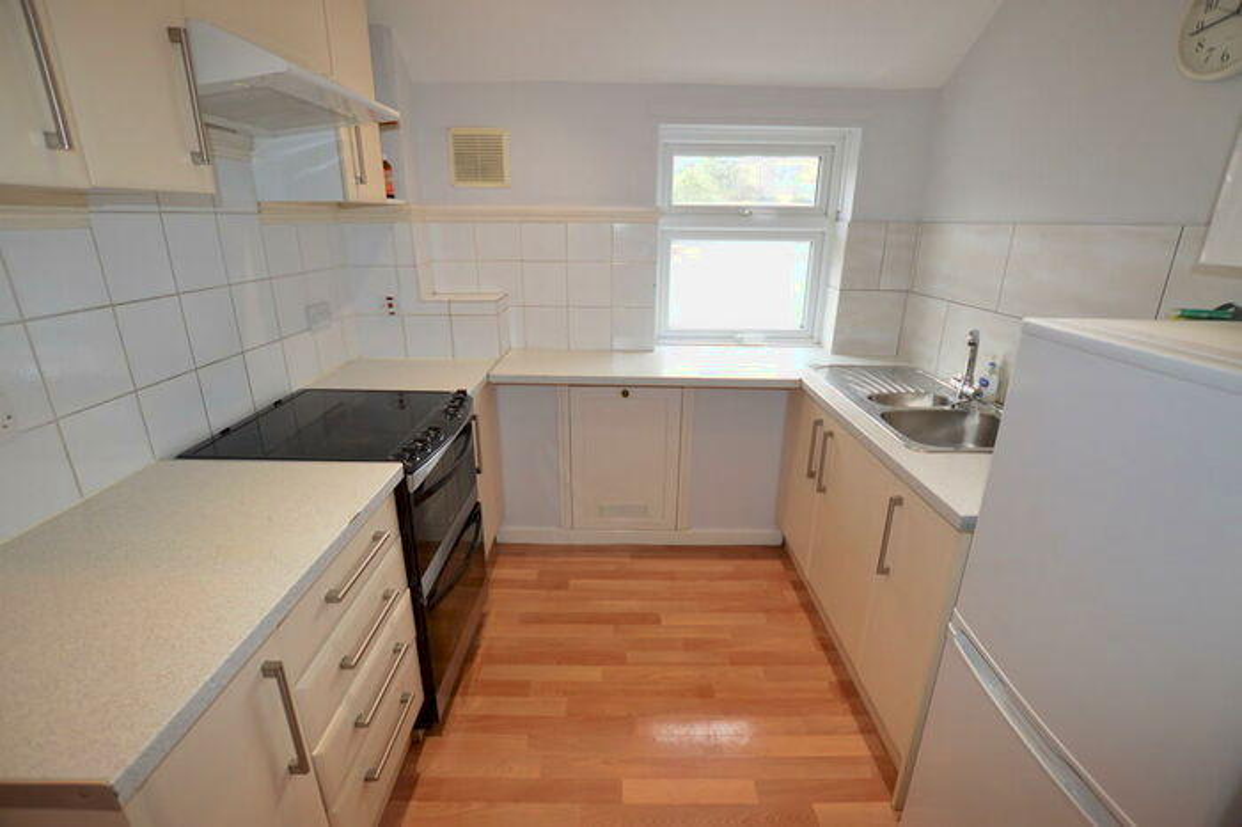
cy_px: 414
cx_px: 621
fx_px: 517
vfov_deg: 77.3
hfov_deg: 100.4
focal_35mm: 15
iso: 400
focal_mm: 10
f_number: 4
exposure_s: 1/125
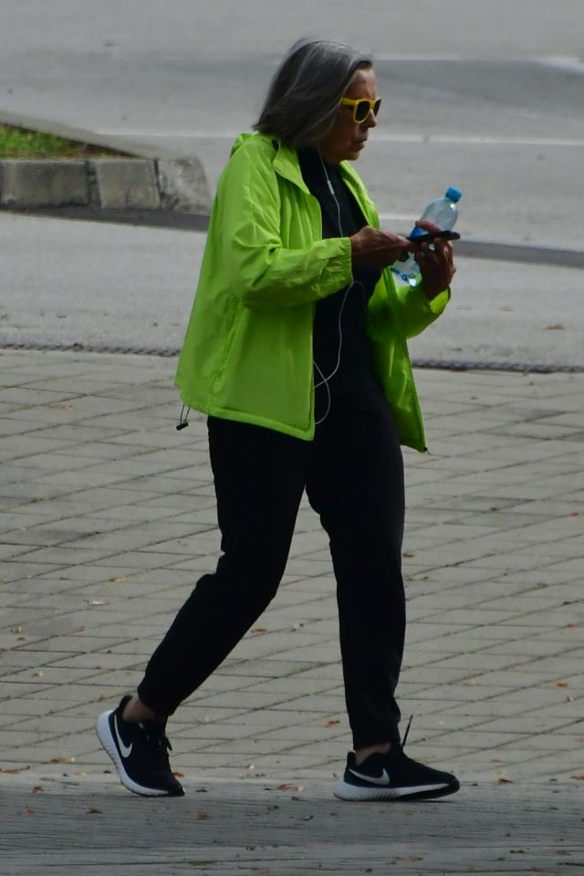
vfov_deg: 4.6
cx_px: 292
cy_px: 438
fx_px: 10949
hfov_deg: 3.1
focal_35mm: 450
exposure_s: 1/5000
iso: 1000
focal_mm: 300
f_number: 6.3
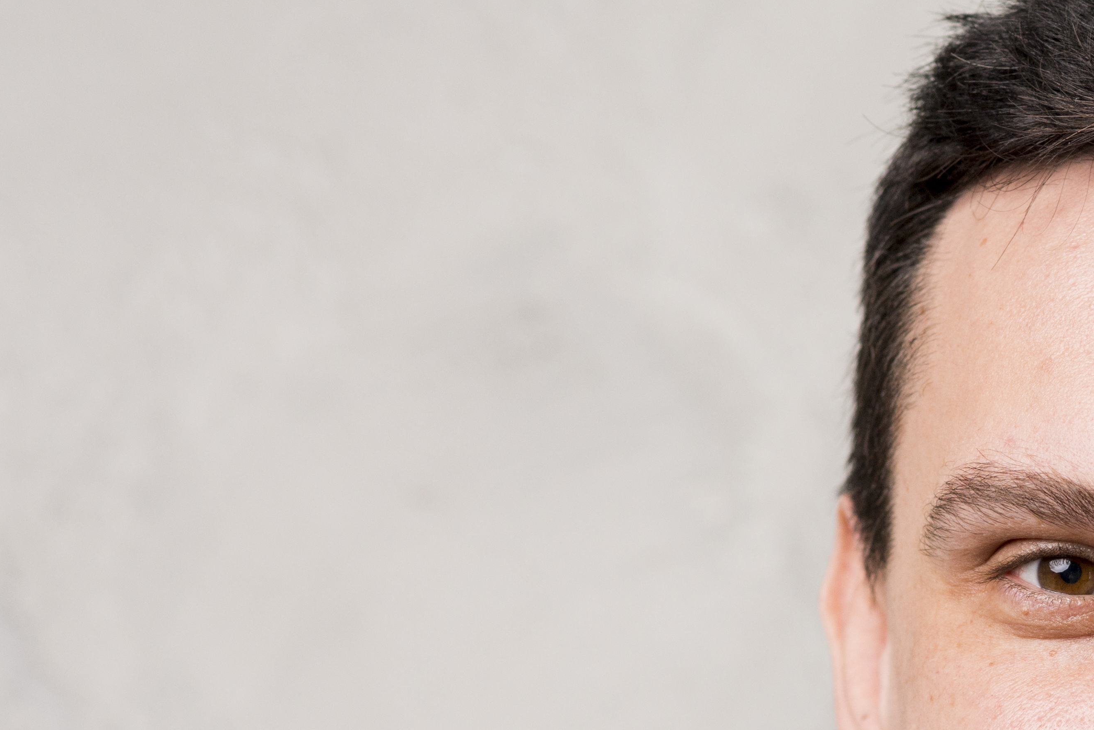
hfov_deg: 8.6
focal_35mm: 236
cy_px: 875
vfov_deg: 5.8
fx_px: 7173
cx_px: 1279
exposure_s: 1/100
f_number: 5
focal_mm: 85
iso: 250
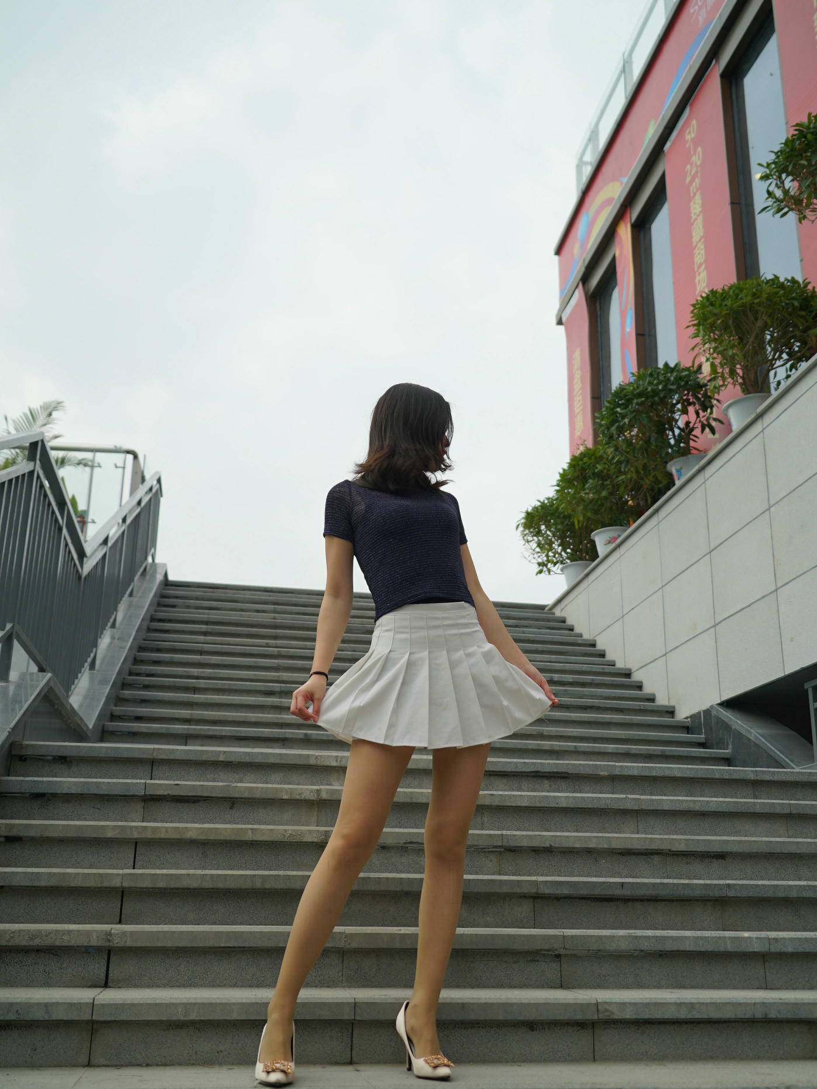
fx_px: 1070
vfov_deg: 53.9
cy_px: 577
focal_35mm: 34
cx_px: 414
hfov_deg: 41.8
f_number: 4
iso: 100
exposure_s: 1/800
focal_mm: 31
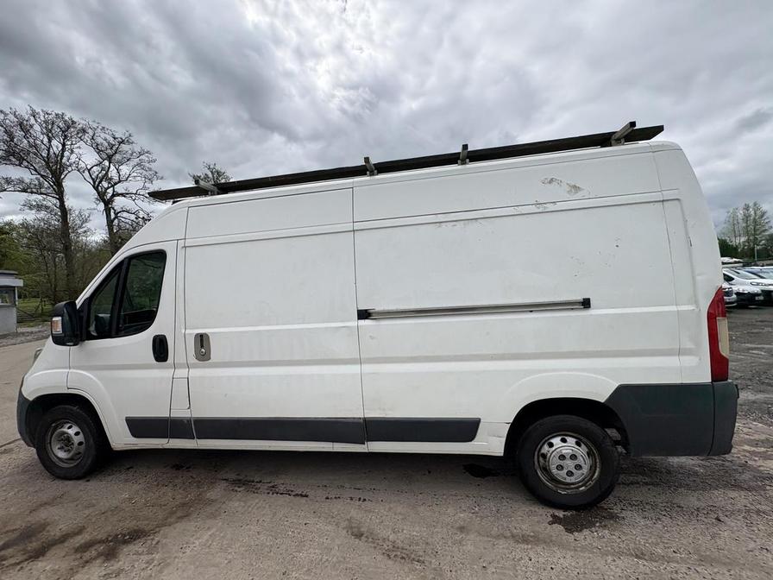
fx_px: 313
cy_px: 290
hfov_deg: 102.1
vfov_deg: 85.7
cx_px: 386
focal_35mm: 14
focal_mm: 2.22
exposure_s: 1/1976
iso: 40
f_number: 2.2
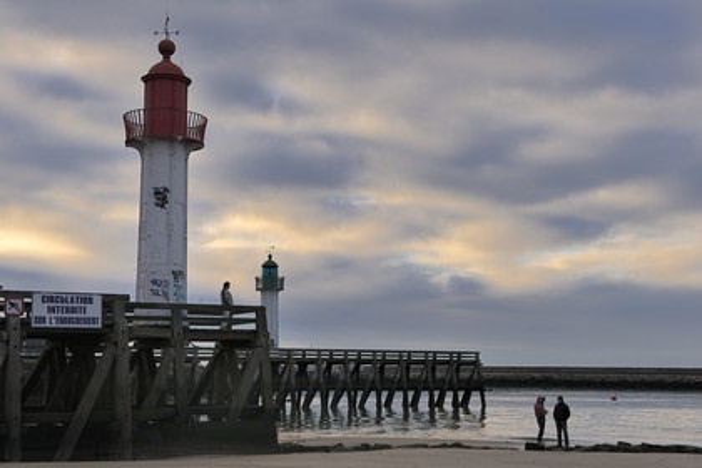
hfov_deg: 36.2
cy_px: 234
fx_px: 1072
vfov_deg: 24.6
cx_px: 351
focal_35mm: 55
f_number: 11
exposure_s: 1/160
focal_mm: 55
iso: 200
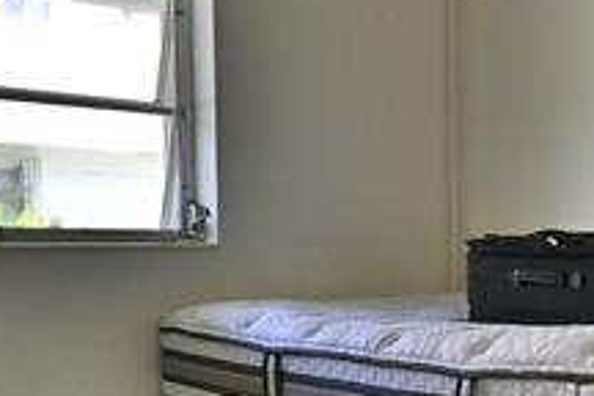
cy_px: 342
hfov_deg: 31.6
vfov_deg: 21.2
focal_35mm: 63
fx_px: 1039
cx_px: 402
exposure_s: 1/640
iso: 8000
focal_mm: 17
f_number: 8
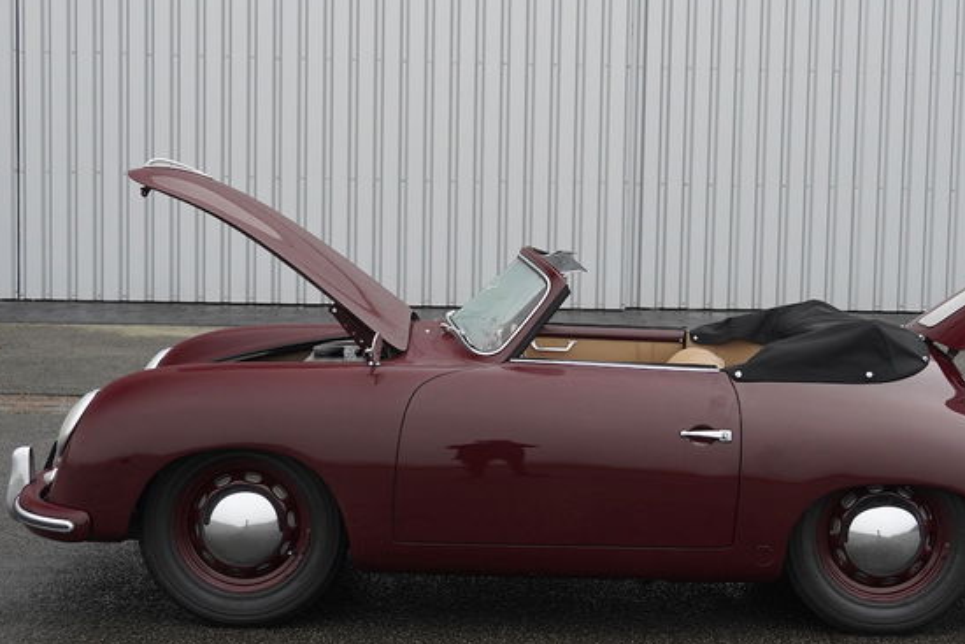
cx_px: 577
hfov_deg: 33.3
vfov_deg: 22.6
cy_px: 274
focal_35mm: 60
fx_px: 1609
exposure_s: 1/160
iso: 1000
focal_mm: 29
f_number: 4
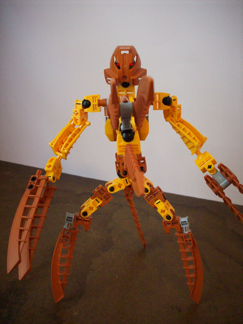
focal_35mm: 37
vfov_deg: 50.1
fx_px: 346
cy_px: 162
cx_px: 122
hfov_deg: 38.7
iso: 197
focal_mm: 6.2
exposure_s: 1/11.3
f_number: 2.8
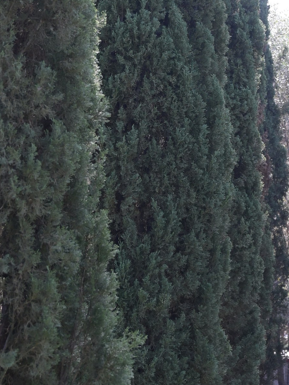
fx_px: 1265
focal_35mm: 114
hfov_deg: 12.9
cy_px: 75
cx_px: 279
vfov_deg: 17.2
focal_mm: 34.5
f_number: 3.5
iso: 125
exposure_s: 1/250
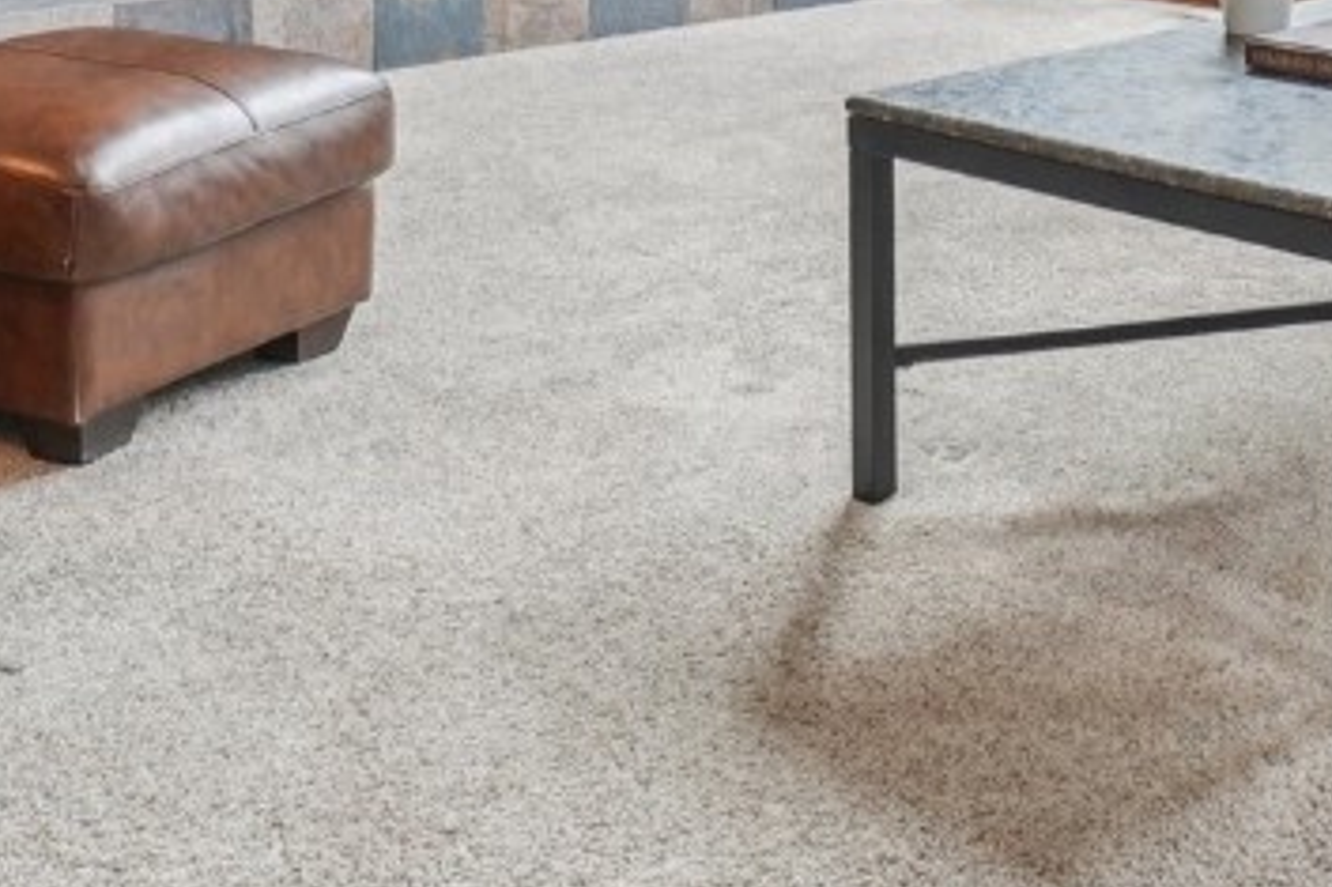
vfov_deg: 23.5
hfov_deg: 38.8
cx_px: 1064
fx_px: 1812
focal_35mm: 49
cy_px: -332
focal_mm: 10
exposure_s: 1/25
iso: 400
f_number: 8
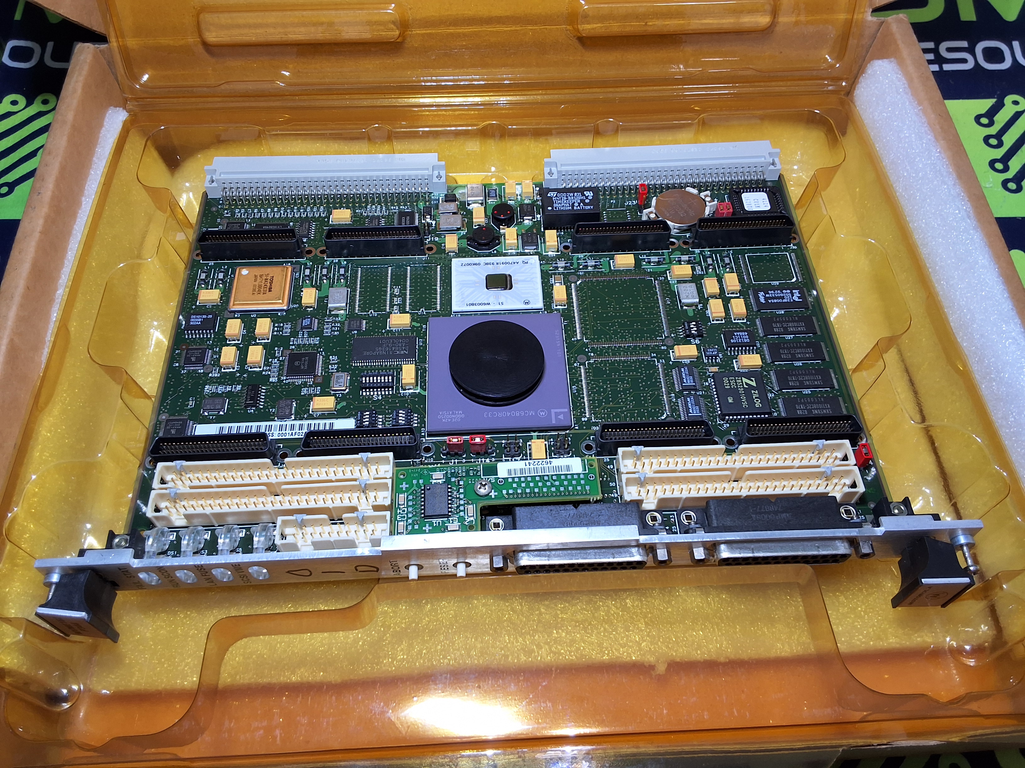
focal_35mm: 28
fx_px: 829
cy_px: 384
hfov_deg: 63.4
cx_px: 512
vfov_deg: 49.7
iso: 50
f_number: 1.9
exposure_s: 1/40
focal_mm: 2.91
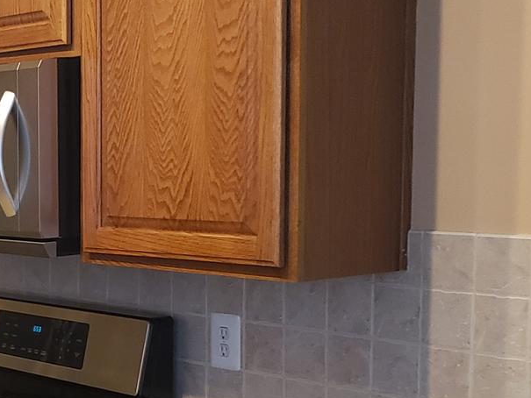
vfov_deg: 16.6
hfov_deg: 19.5
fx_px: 1350
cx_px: -261
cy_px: 331
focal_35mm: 88
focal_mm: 4.3
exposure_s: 1/40
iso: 250
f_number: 1.5
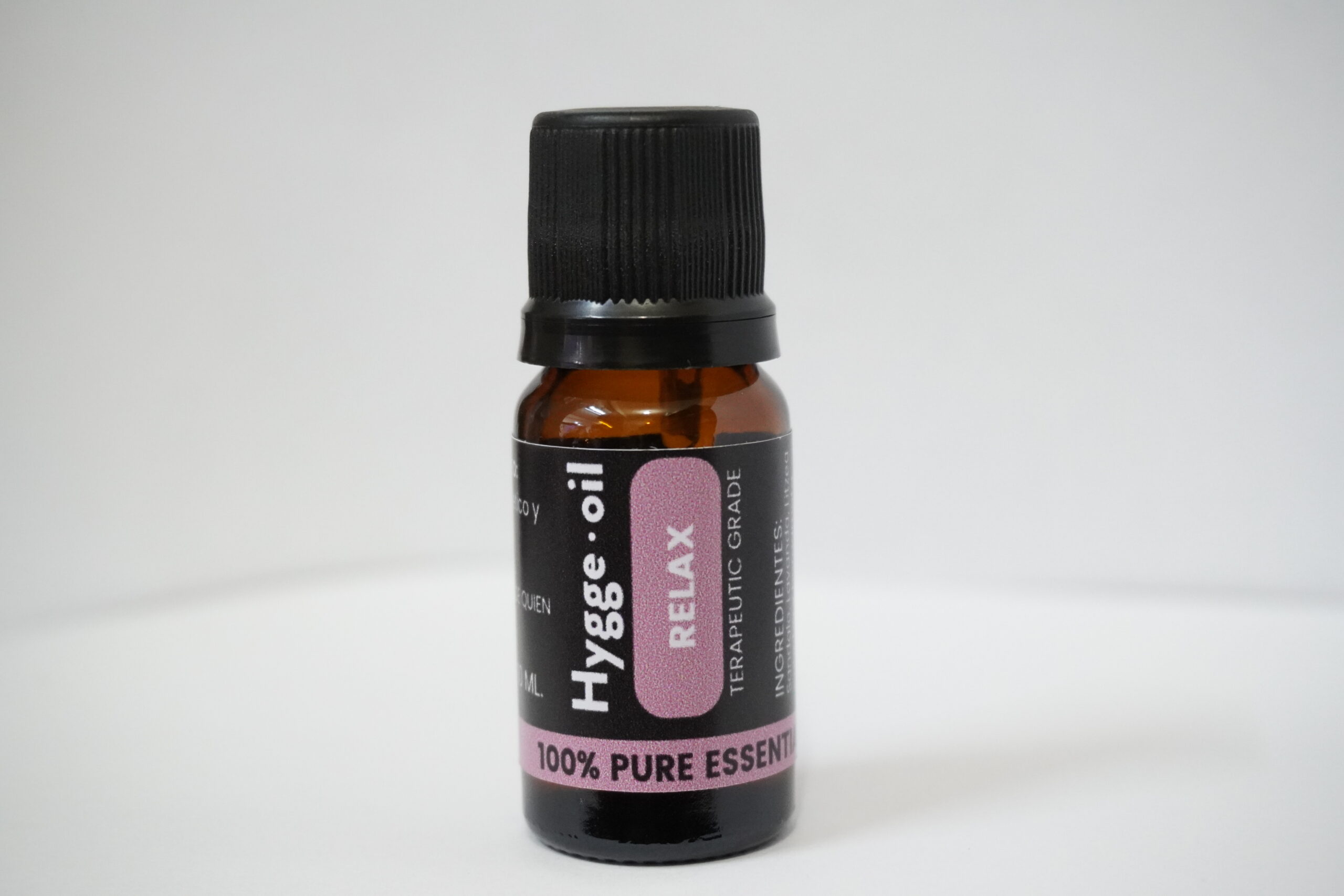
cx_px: 672
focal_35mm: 63
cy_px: 448
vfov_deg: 21.6
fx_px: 2352
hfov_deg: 31.9
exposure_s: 1/80
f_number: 5.6
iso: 3200
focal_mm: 42
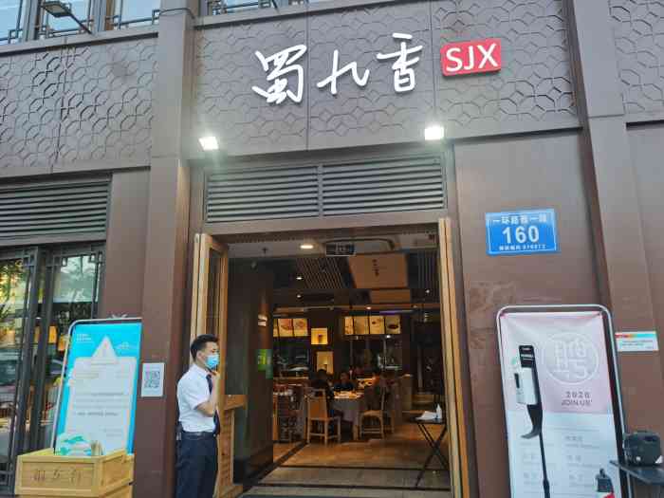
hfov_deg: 65.3
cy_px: 249
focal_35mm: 27
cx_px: 332
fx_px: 518
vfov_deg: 51.4
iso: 50
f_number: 1.6
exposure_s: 1/192
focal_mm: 5.56
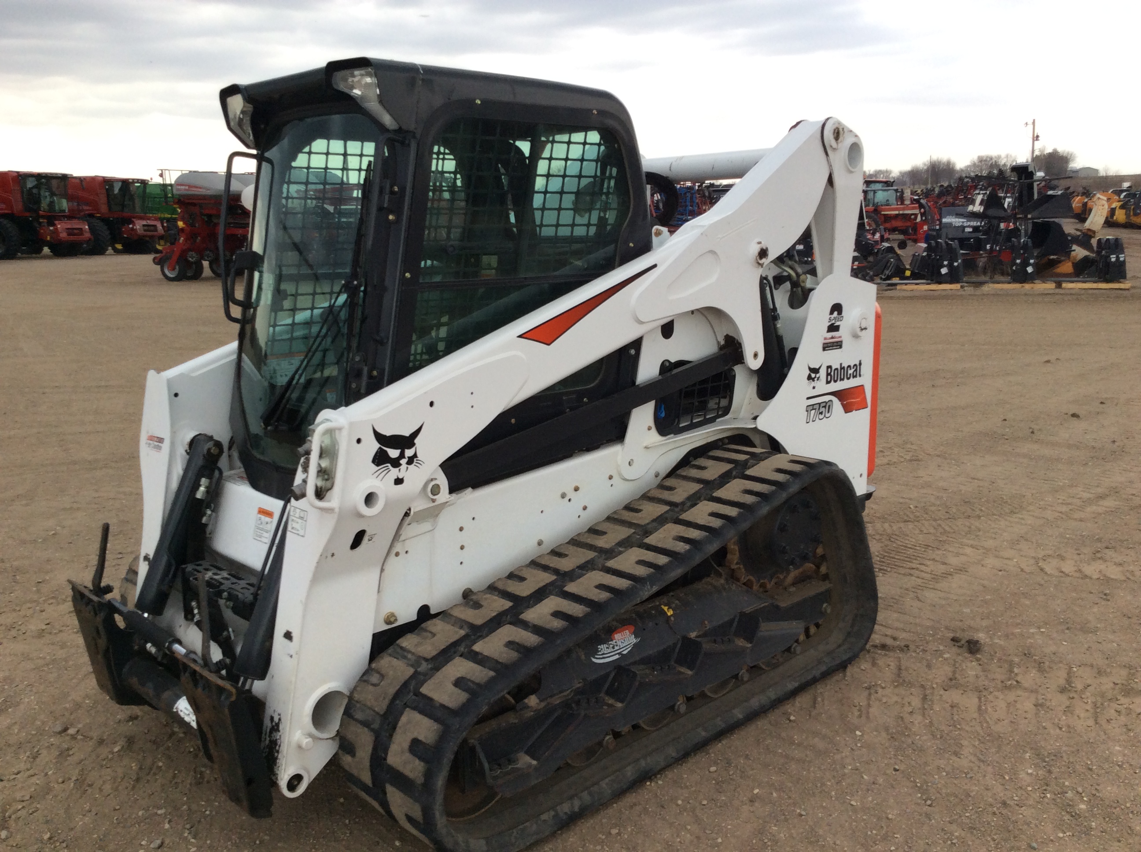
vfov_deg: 44.1
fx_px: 1053
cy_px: 426
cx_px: 570
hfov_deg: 56.9
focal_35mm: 32
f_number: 2.4
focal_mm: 3.3
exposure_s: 1/469
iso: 32
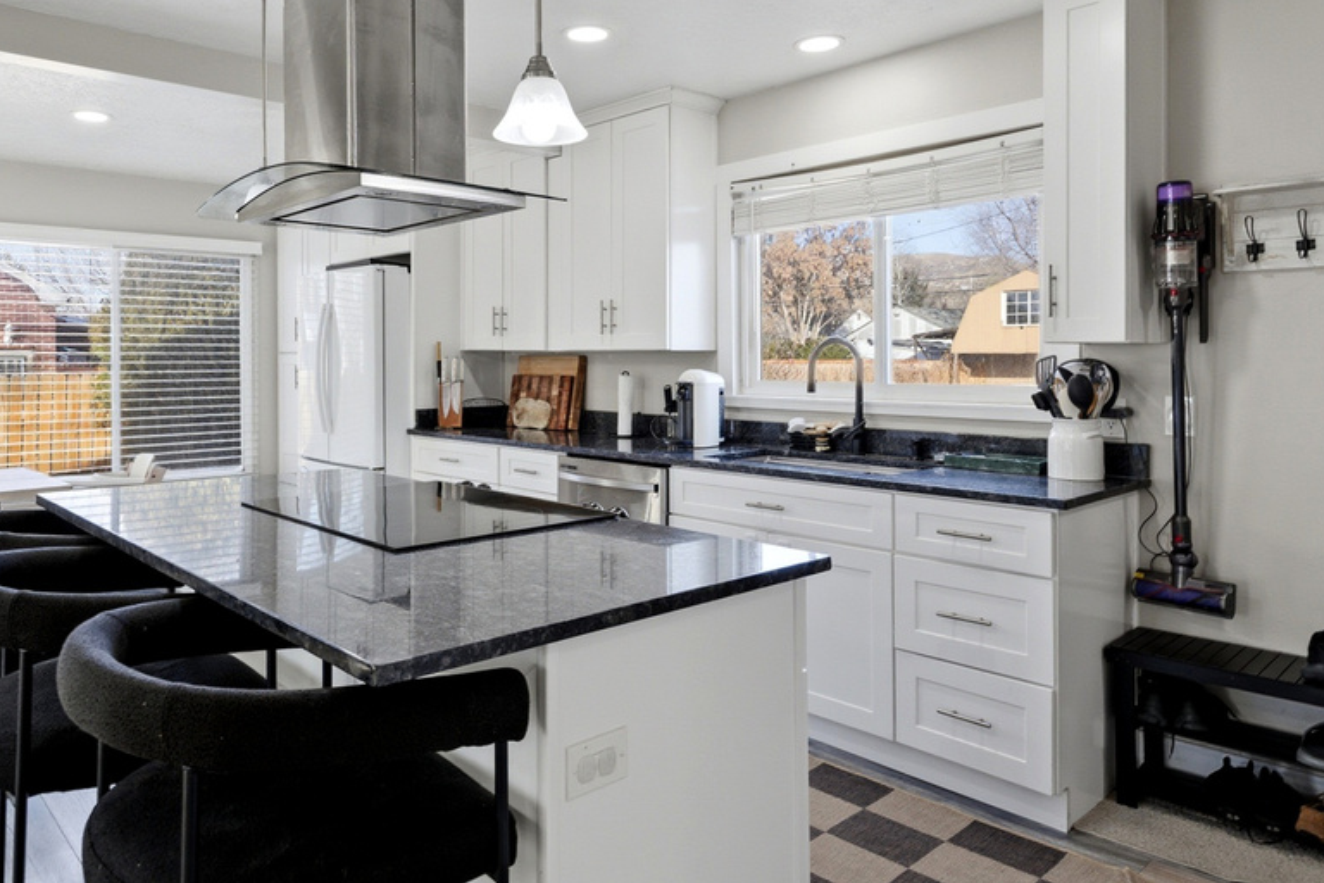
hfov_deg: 72.9
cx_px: 548
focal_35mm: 24
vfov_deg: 52.4
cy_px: 340
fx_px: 888
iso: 250
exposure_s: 1/400
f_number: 8
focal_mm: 18.1
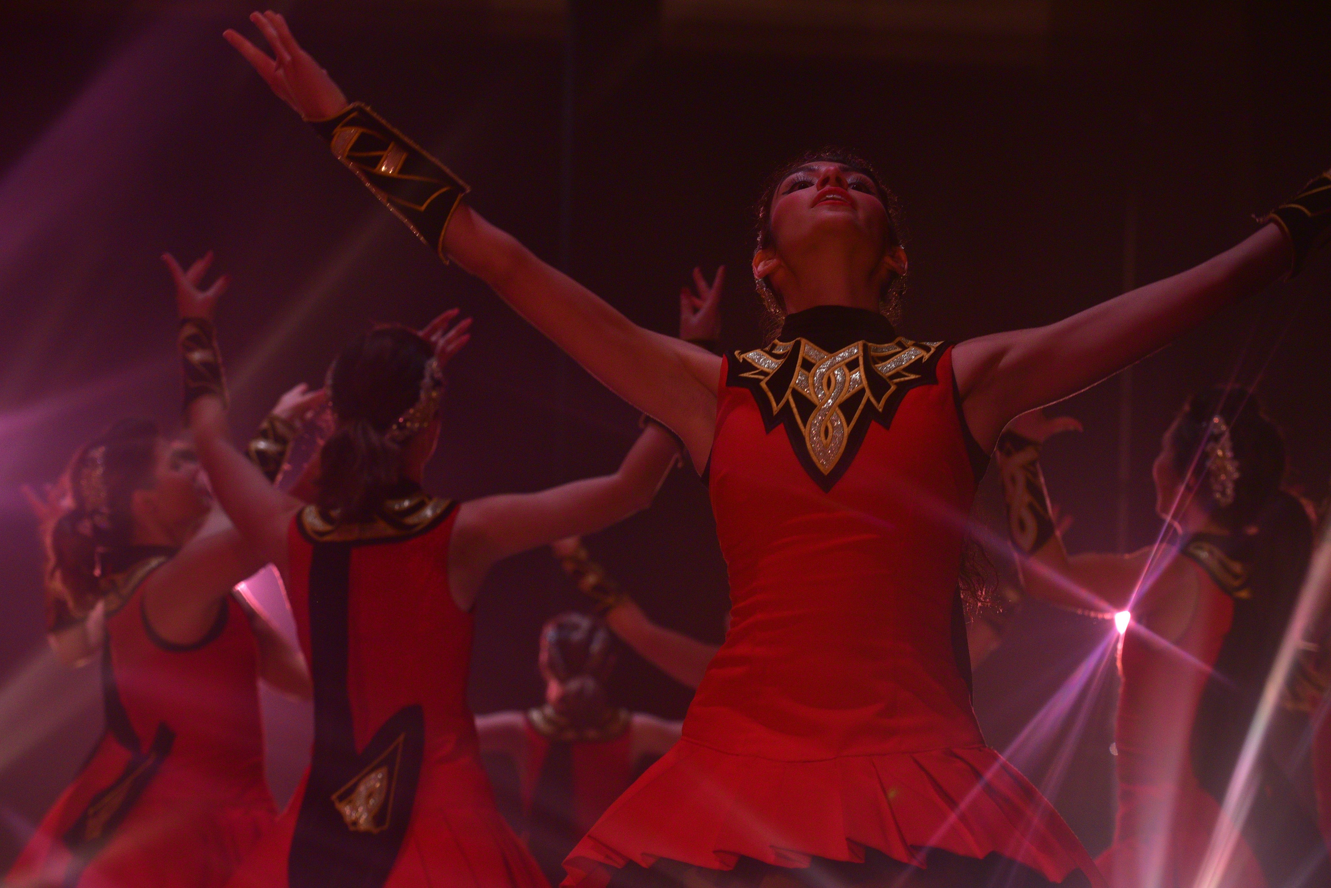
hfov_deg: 16.8
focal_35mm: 122
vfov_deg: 11.2
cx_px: 666
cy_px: 444
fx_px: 4511
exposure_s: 1/400
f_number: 6.3
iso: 1600
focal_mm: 122
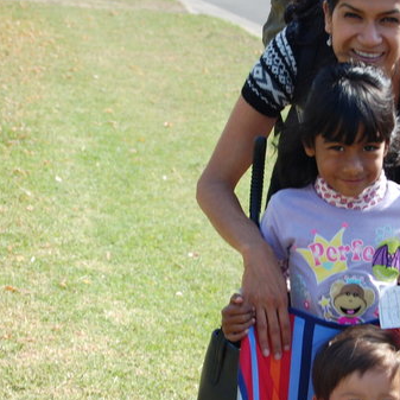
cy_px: 204
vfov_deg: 13.8
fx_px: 1647
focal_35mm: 126
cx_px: 278
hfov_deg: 13.8
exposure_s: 1/160
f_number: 6.3
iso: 200
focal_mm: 52
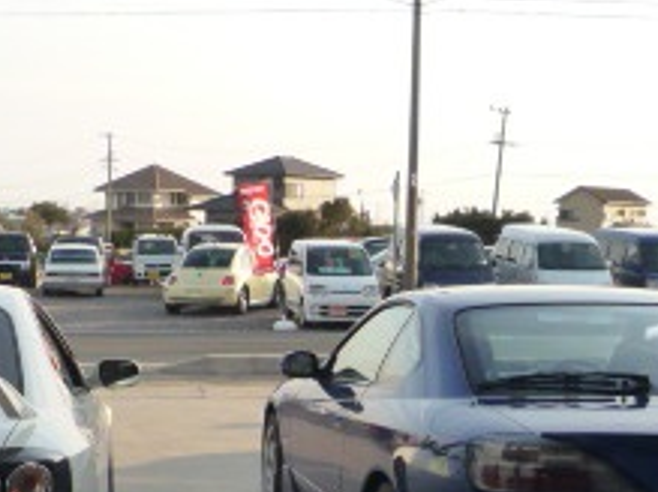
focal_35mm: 73
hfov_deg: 26.4
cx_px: 177
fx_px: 1387
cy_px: 453
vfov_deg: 19.7
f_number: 2.8
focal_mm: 4.4
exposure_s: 1/500
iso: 160
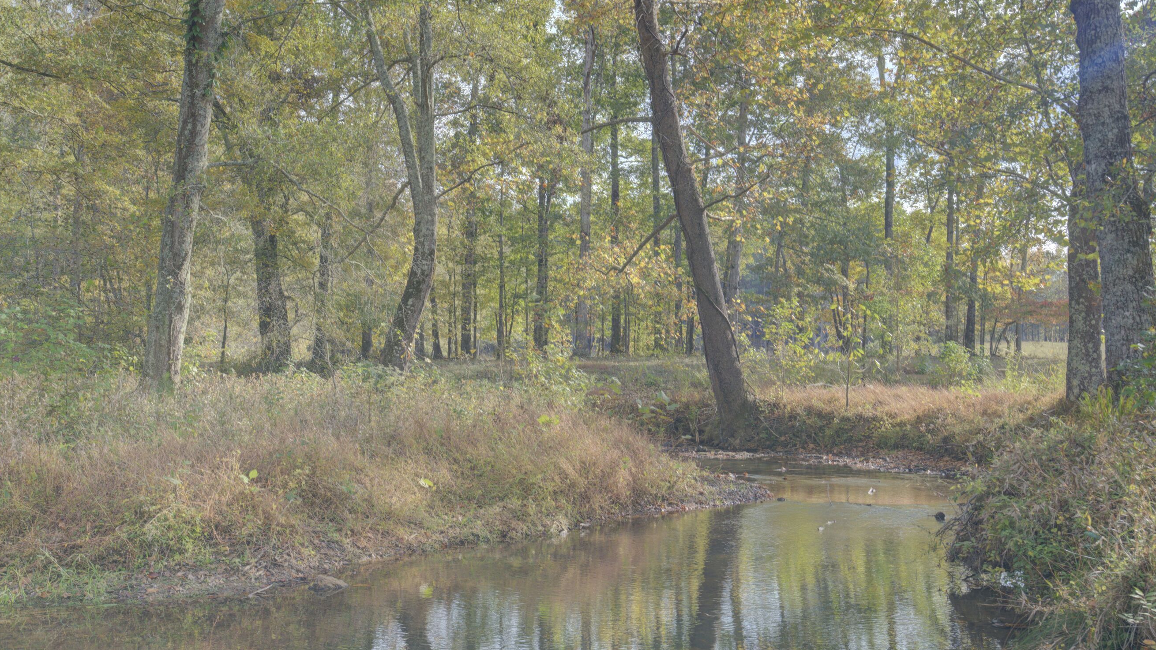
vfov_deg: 27.7
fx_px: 1318
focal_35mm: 43
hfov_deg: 47.2
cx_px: 504
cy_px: 372
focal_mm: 35
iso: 400
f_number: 8
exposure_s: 1/250
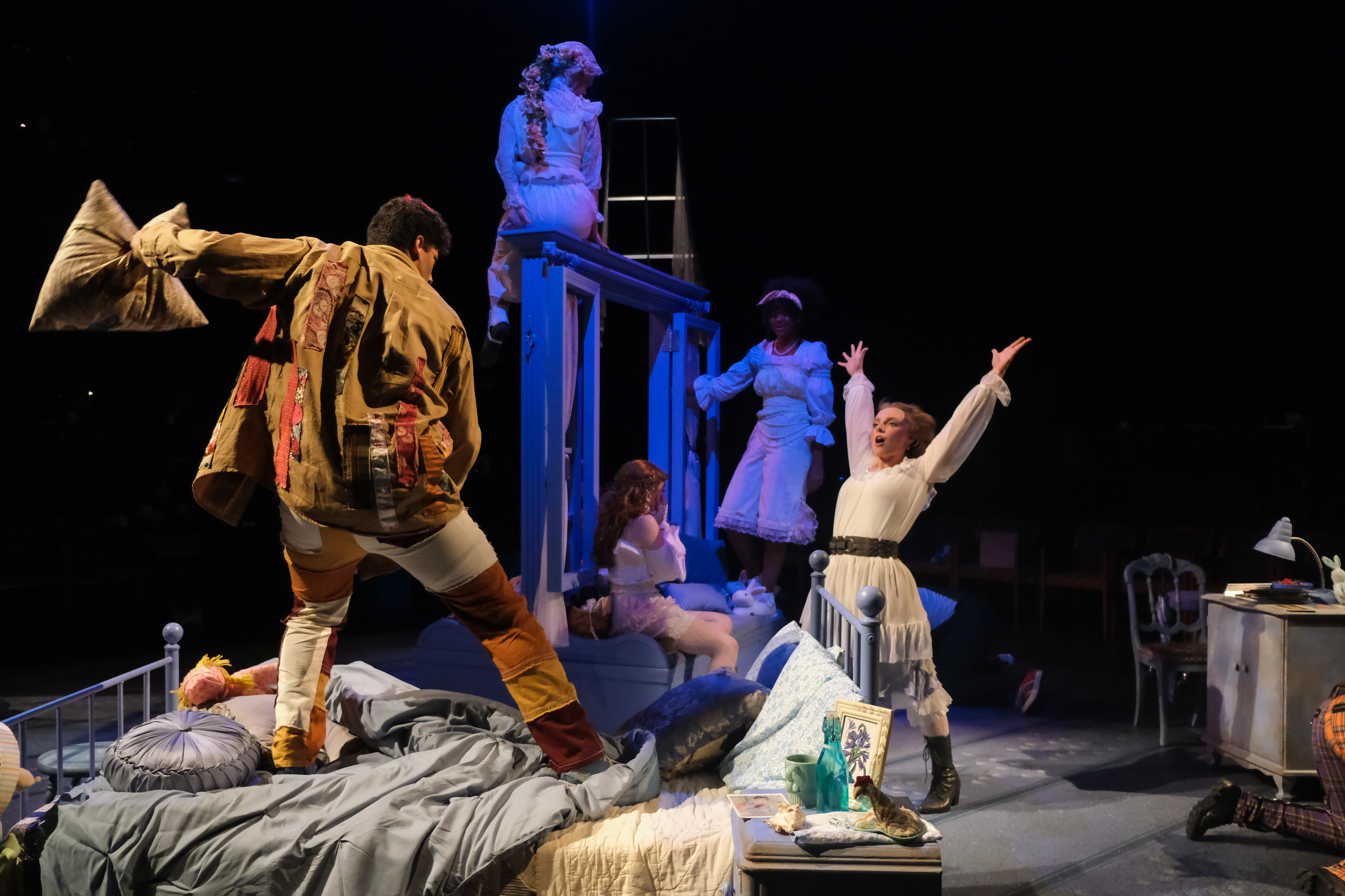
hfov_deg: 67.4
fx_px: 1009
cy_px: 448
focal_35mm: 27
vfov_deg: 47.9
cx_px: 672
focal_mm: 18
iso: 5000
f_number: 2.8
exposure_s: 1/250
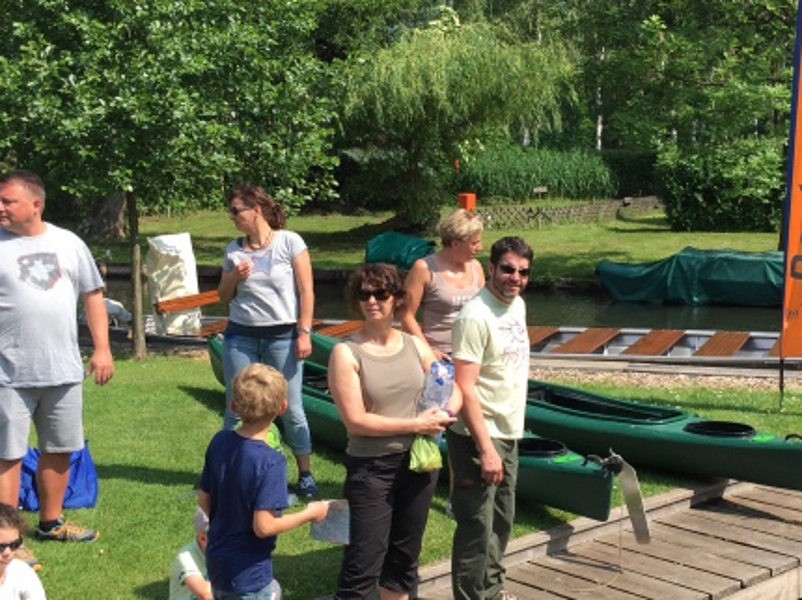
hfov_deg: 35.1
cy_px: 285
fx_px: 1250
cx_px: 560
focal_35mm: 54
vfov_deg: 27.0
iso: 32
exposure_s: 1/1099
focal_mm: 4.15
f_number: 2.2
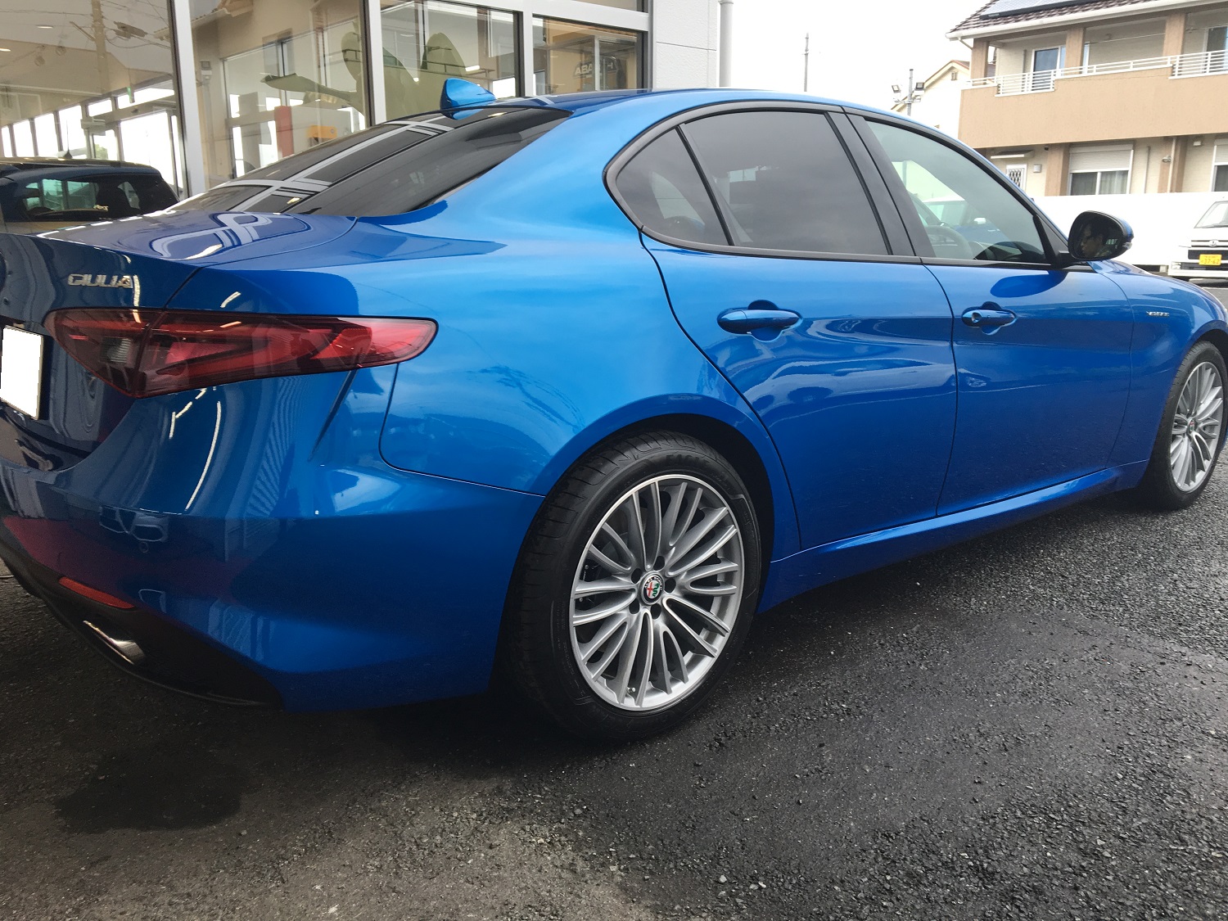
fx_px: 1029
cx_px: 614
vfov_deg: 48.2
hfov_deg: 61.7
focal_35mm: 29
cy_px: 460
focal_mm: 4.15
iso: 32
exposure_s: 1/60
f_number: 2.2
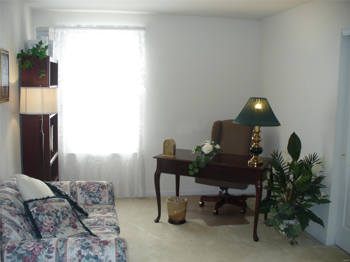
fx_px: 374
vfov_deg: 38.7
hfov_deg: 50.1
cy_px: 131
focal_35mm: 37
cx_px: 175
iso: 80
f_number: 2.8
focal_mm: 6.1
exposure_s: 1/60
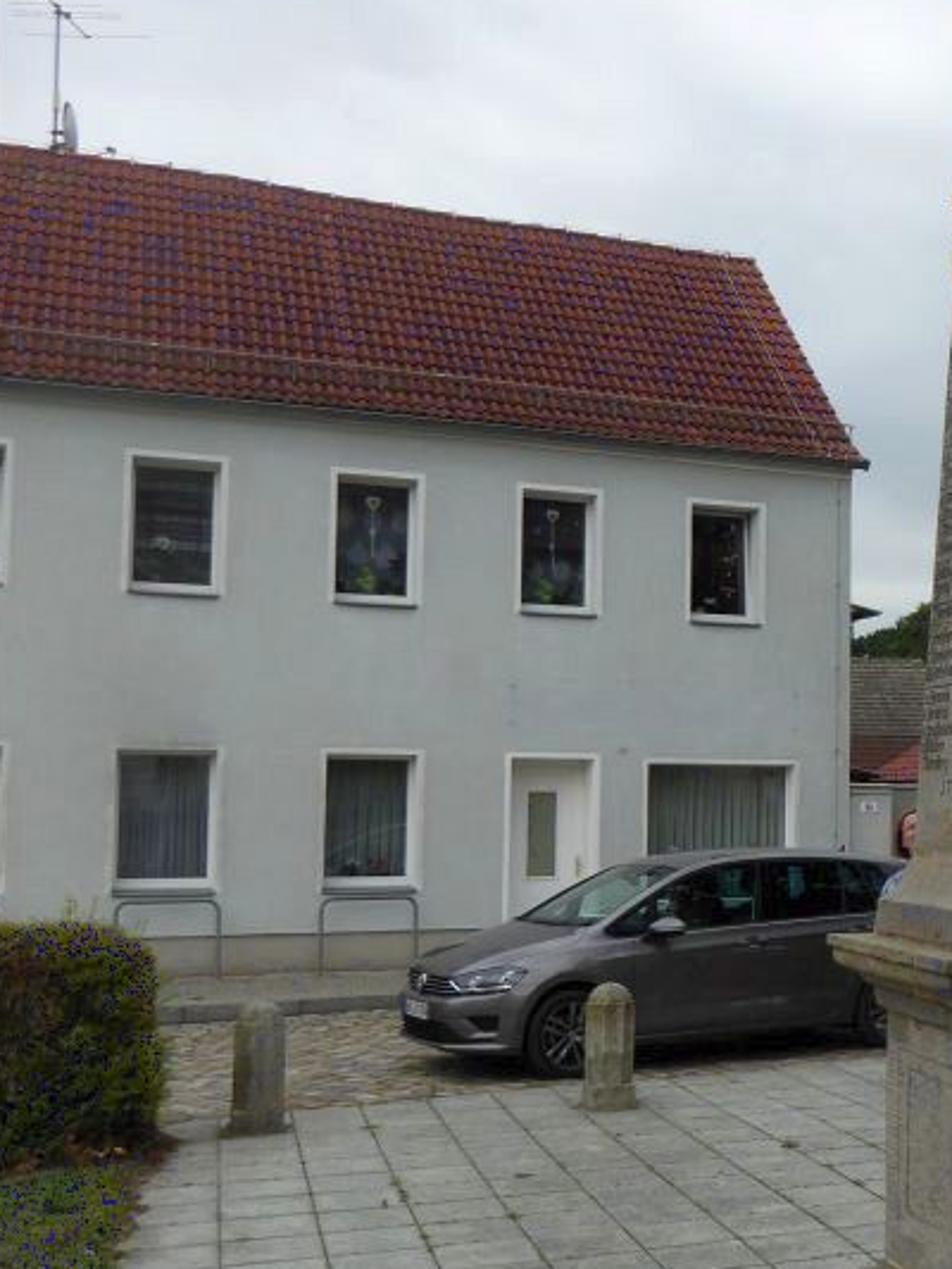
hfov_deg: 30.6
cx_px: 881
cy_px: 662
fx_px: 1649
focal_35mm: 45
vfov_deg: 42.1
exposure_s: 1/400
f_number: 3.3
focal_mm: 4.3
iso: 100
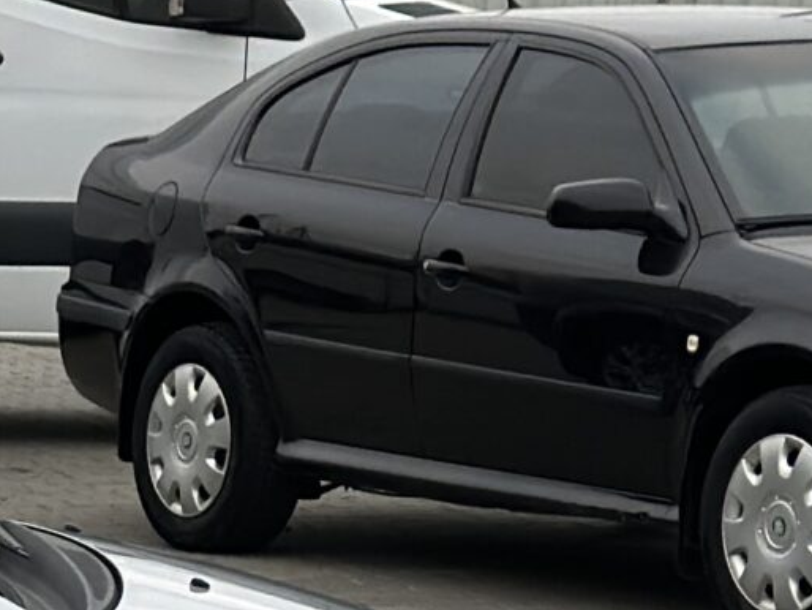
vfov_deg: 6.2
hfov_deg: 7.7
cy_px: 740
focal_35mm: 239
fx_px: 5609
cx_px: -1117
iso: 80
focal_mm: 6.86
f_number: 1.78
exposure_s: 1/444
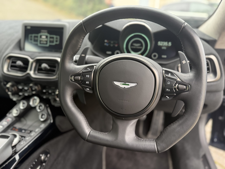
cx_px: 112
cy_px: 84
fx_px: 156
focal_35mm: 24
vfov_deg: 56.8
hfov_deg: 71.6
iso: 160
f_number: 1.78
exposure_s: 1/121
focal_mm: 6.76
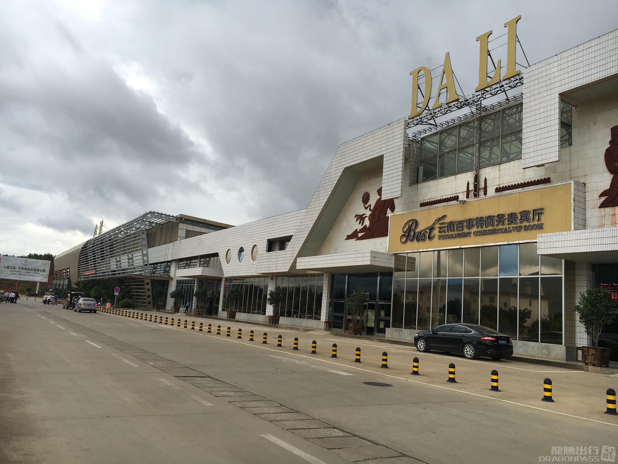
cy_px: 232
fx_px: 518
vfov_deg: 48.2
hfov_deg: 61.7
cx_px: 309
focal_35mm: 29
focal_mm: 4.15
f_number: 2.2
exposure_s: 1/565
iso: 25
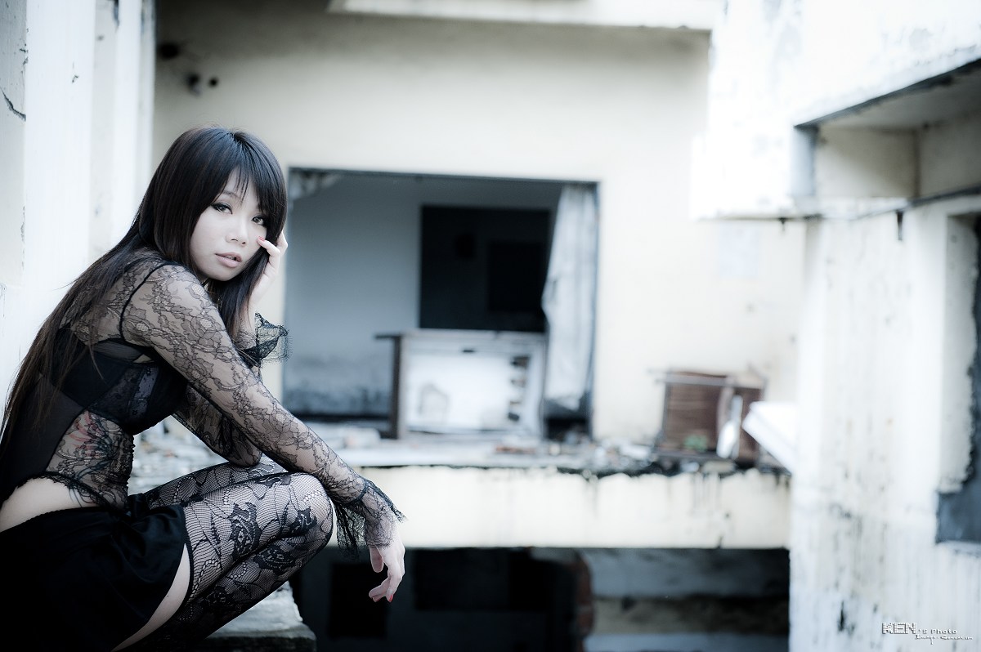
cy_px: 326
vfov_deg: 19.4
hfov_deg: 28.9
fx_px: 1906
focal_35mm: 70
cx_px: 490
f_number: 4
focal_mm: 70
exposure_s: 1/1000
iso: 800
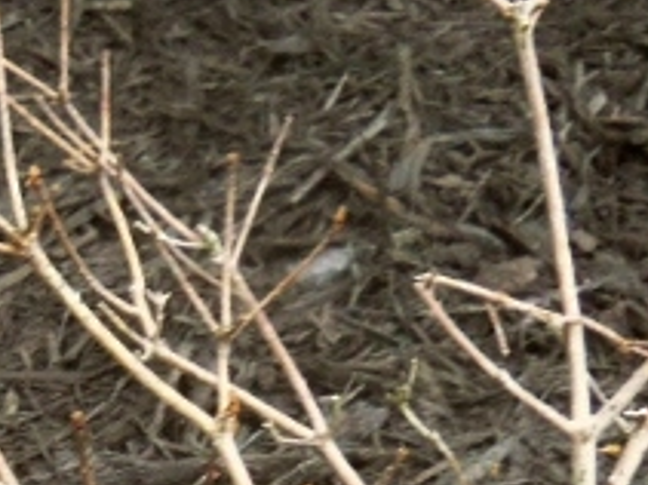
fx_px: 1983
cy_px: 528
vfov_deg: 13.7
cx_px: 55
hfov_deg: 18.2
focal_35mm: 106
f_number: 3.9
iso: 200
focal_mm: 5.1
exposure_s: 1/30
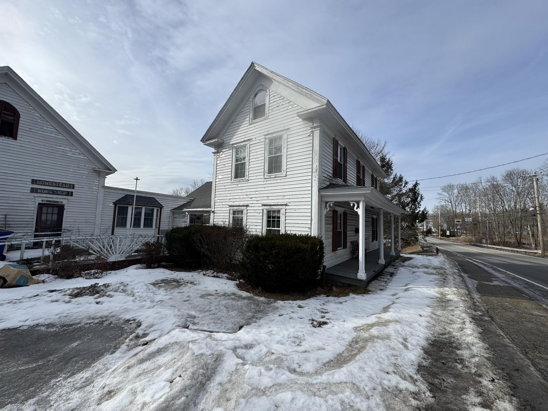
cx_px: 274
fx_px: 222
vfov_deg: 85.7
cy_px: 206
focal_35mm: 14
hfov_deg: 102.1
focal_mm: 2.22
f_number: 2.2
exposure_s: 1/2342
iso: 50
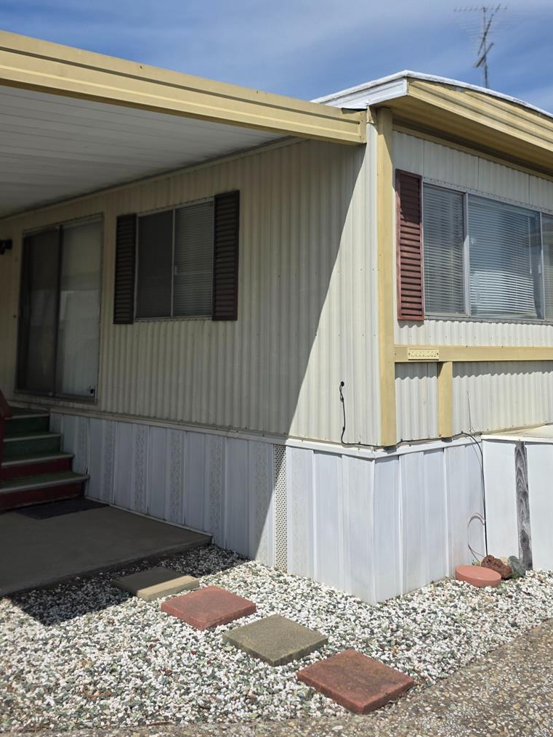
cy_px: 261
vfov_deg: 53.2
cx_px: 282
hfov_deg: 41.8
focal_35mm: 34
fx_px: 724
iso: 64
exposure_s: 1/7944
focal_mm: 6.3
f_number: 1.7
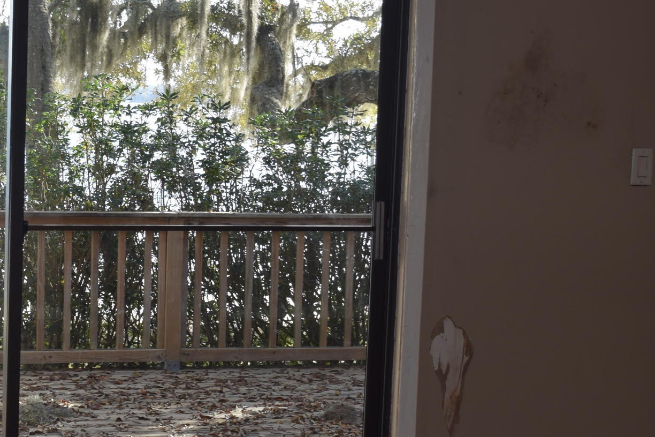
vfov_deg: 13.7
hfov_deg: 20.4
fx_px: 1805
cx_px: 147
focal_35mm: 99
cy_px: 322
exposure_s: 1/125
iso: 125
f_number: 5.6
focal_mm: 27
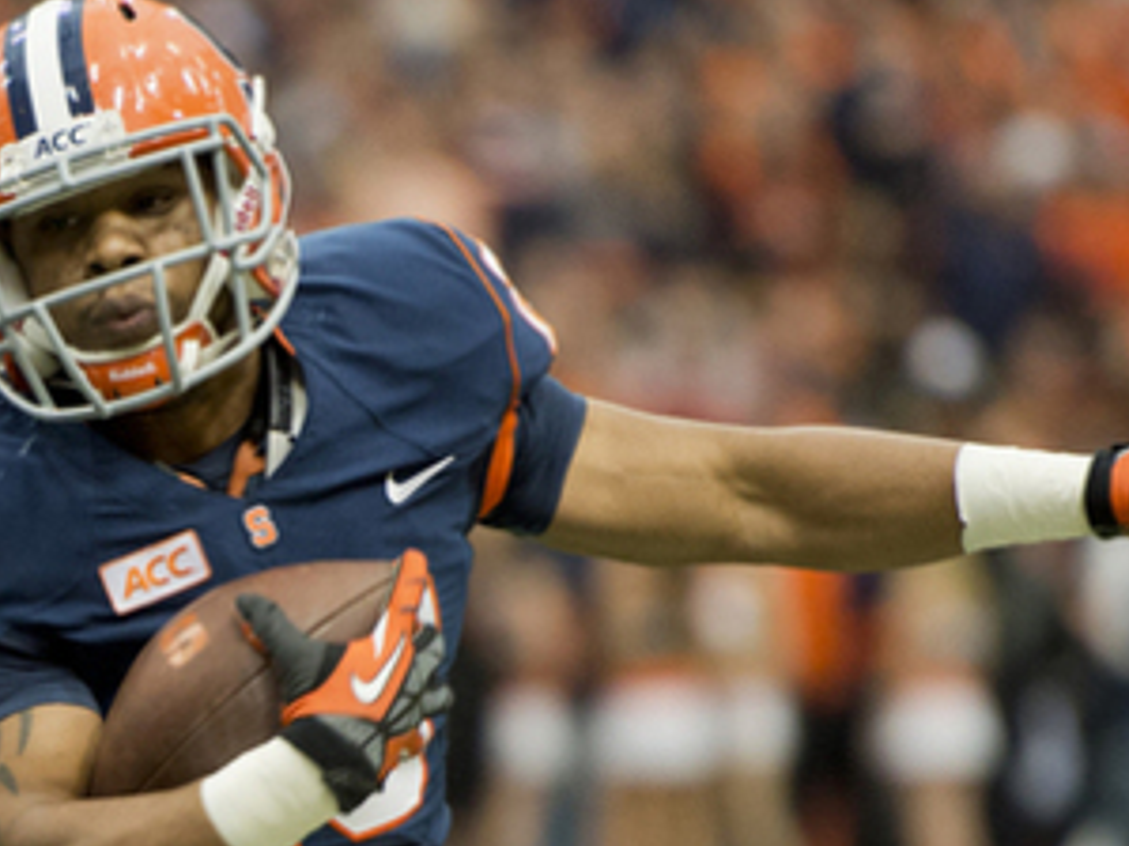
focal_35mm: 521
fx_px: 16986
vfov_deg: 2.9
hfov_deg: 3.8
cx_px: -45
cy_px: 884
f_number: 2.8
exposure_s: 1/1000
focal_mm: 200
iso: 3200
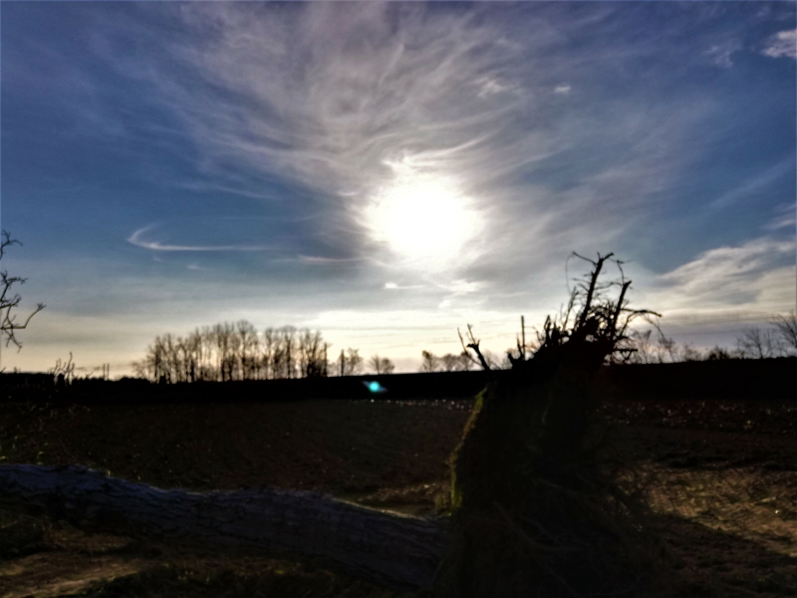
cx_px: 398
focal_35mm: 26
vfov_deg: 53.1
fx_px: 599
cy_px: 299
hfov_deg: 67.3
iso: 50
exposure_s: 1/2695
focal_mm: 3.81
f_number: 2.2
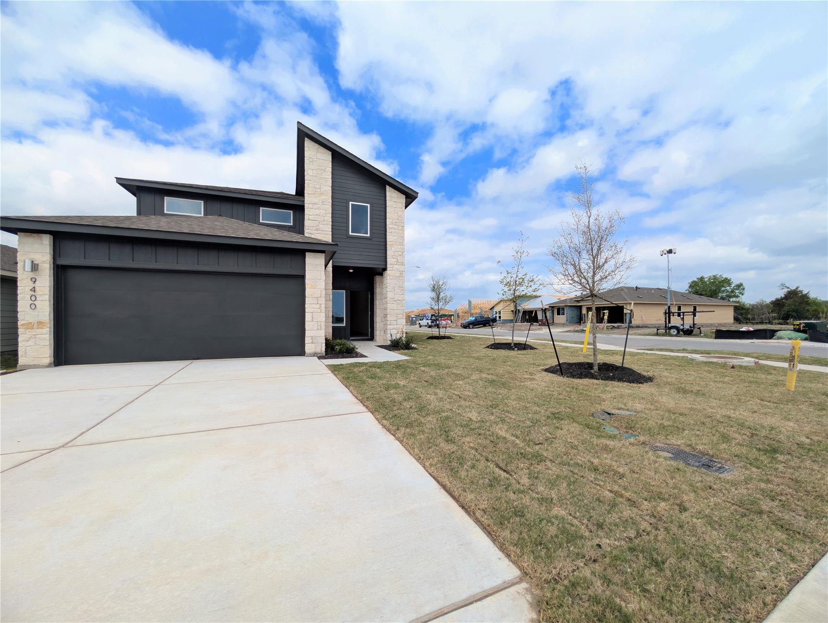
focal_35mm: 12
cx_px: 414
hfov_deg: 110.5
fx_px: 287
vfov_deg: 94.6
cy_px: 312
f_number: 1.7
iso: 48
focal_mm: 2.02
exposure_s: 1/2967
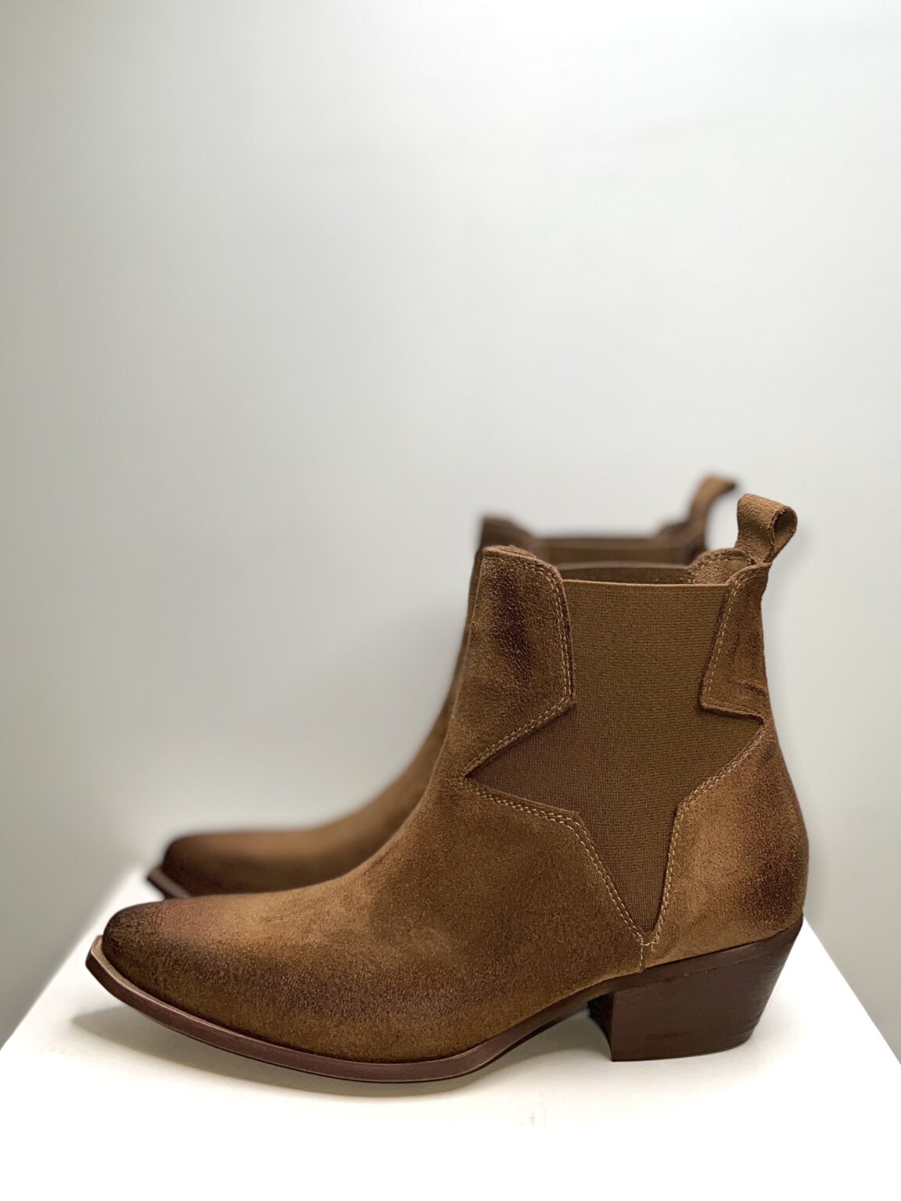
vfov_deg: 67.3
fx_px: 902
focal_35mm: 26
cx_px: 450
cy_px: 600
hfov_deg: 53.1
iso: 32
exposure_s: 1/718
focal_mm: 5.7
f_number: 1.5
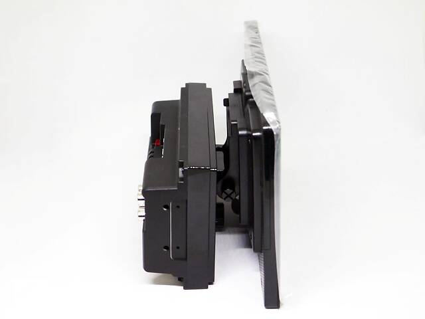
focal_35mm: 66
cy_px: 160
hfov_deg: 29.4
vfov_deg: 22.3
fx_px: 810
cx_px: 212
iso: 500
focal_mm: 33
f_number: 5.4
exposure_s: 1/60
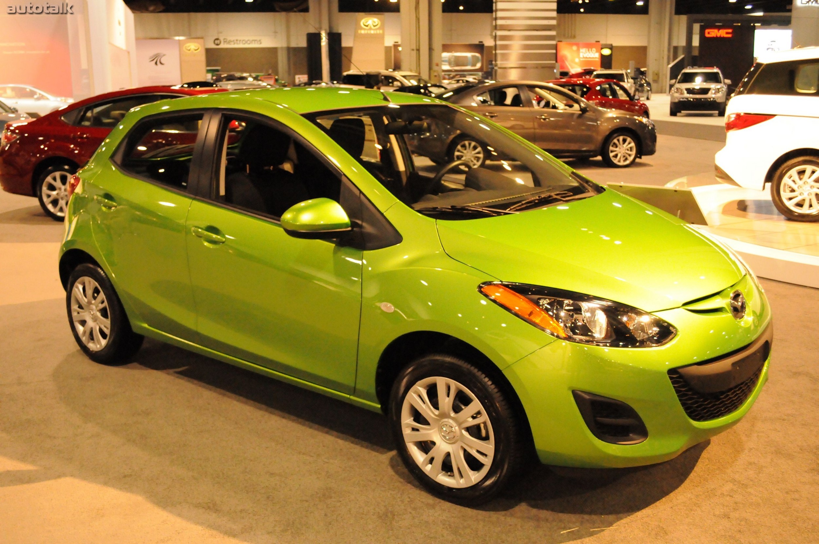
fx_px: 818
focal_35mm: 36
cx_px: 410
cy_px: 272
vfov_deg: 36.8
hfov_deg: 53.2
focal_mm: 24
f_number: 4.2
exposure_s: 1/160
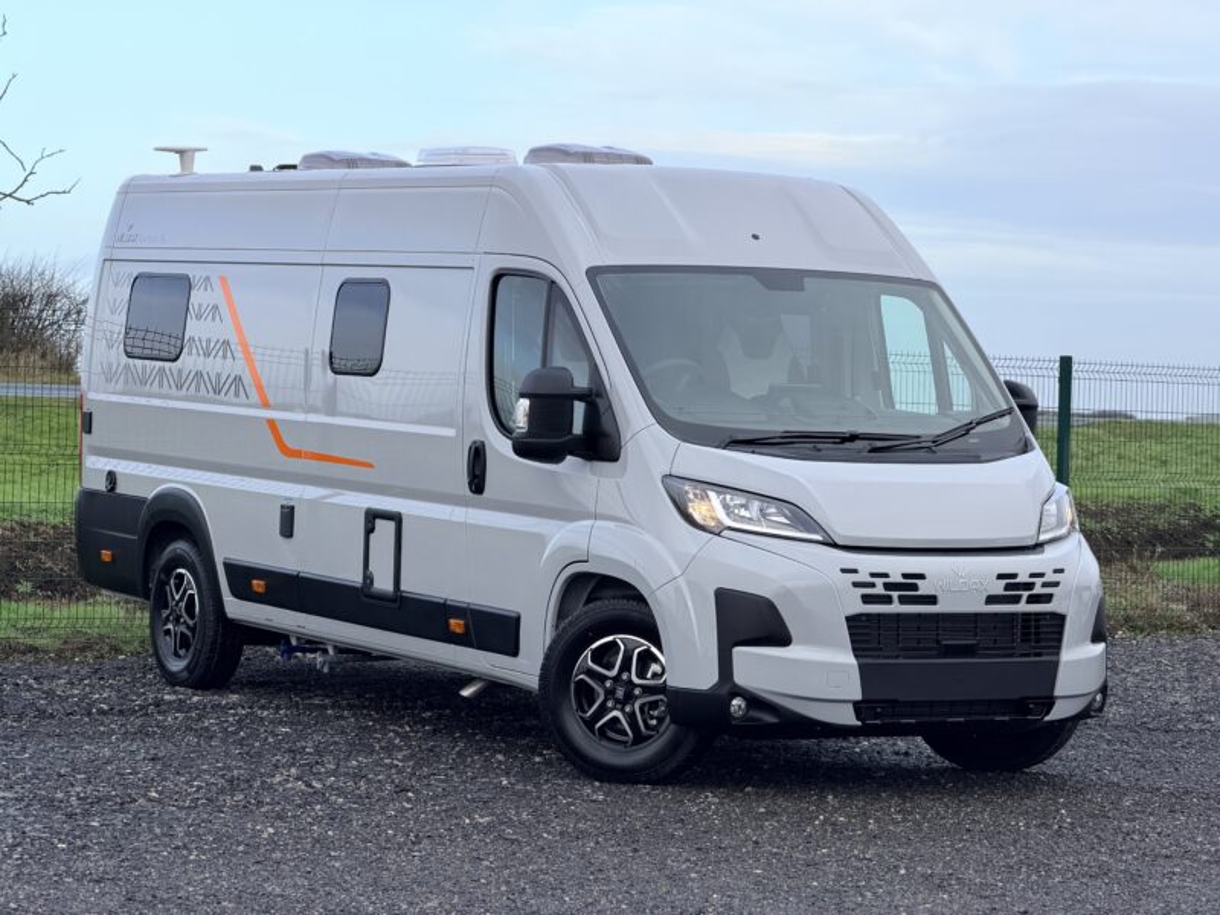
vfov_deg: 14.8
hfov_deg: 19.6
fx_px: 3524
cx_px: 610
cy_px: 458
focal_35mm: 100
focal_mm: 16.89
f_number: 2.8
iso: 50
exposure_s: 1/357
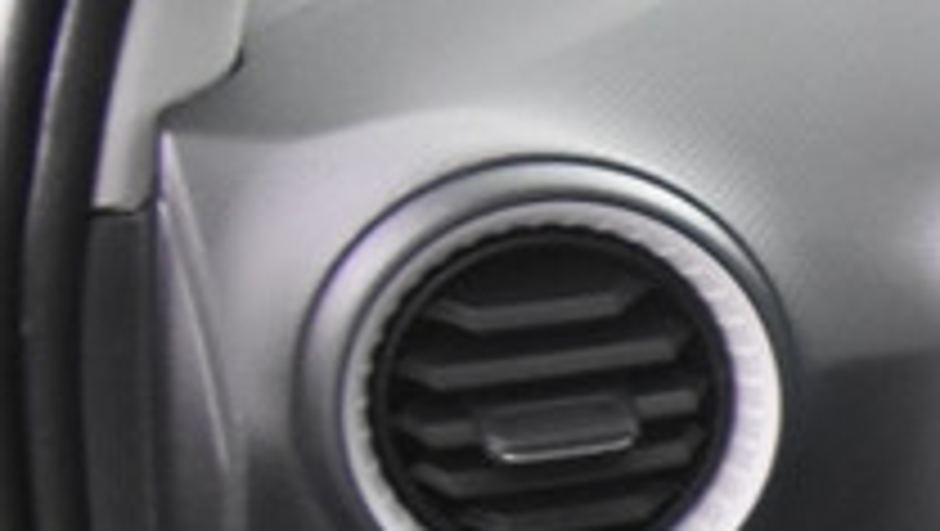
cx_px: 2244
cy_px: 853
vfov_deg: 7.1
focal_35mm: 169
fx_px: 4216
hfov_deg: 10.8
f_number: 3
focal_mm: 22
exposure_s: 1/30
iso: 3200
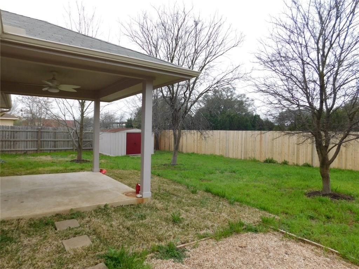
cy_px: 134
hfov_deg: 73.9
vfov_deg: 58.9
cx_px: 180
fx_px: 239
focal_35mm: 23
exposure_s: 1/500
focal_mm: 4
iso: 125
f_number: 3
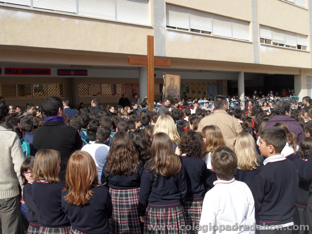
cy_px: 117
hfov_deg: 46.8
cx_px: 156
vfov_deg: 36.0
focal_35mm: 40
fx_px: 361
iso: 80
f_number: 3.6
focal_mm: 6.5
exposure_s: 1/1000
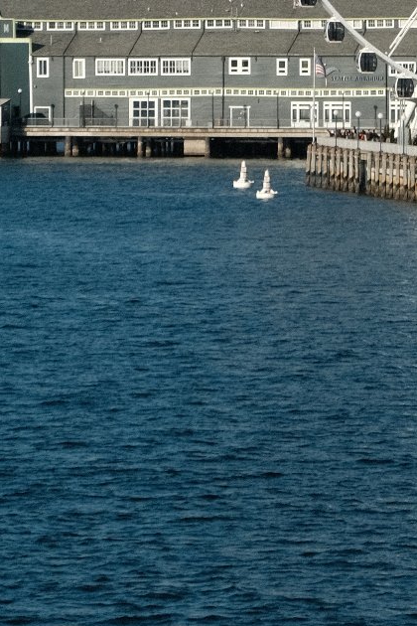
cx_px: 173
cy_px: -334
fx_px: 5490
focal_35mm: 316
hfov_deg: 4.3
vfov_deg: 6.4
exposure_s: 1/800
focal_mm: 55
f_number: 5.6
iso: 160
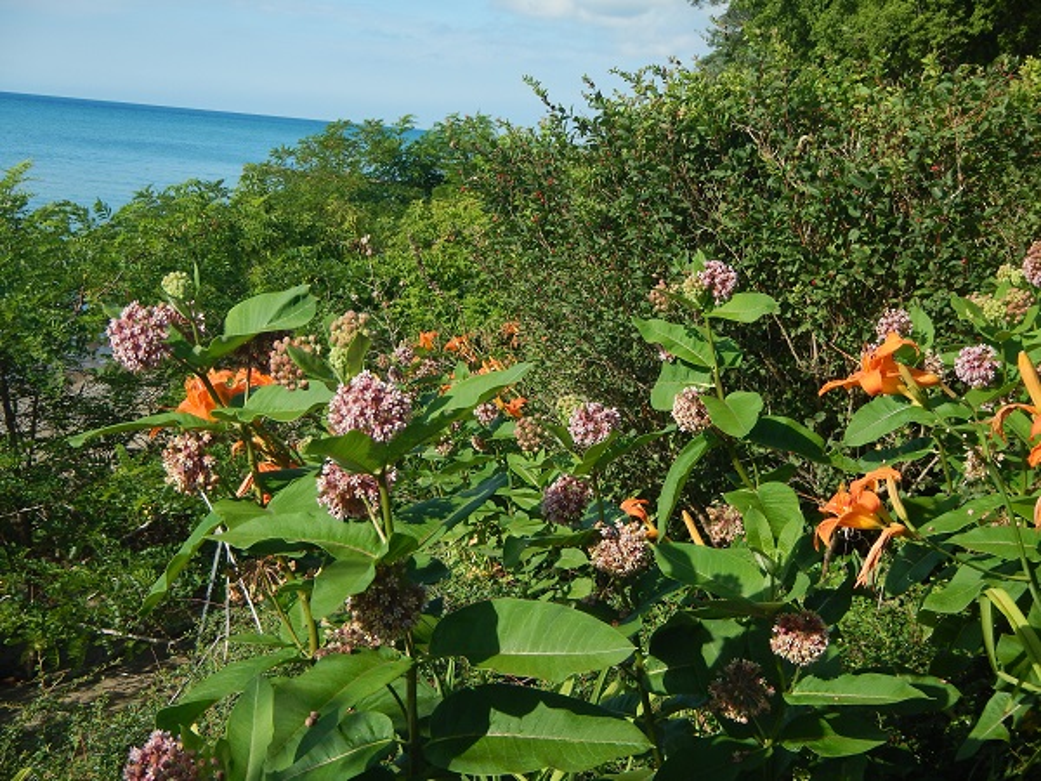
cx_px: 520
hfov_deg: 37.5
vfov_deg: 28.6
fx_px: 1534
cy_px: 390
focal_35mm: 51
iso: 125
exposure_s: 1/640
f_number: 4.1
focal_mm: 9.1
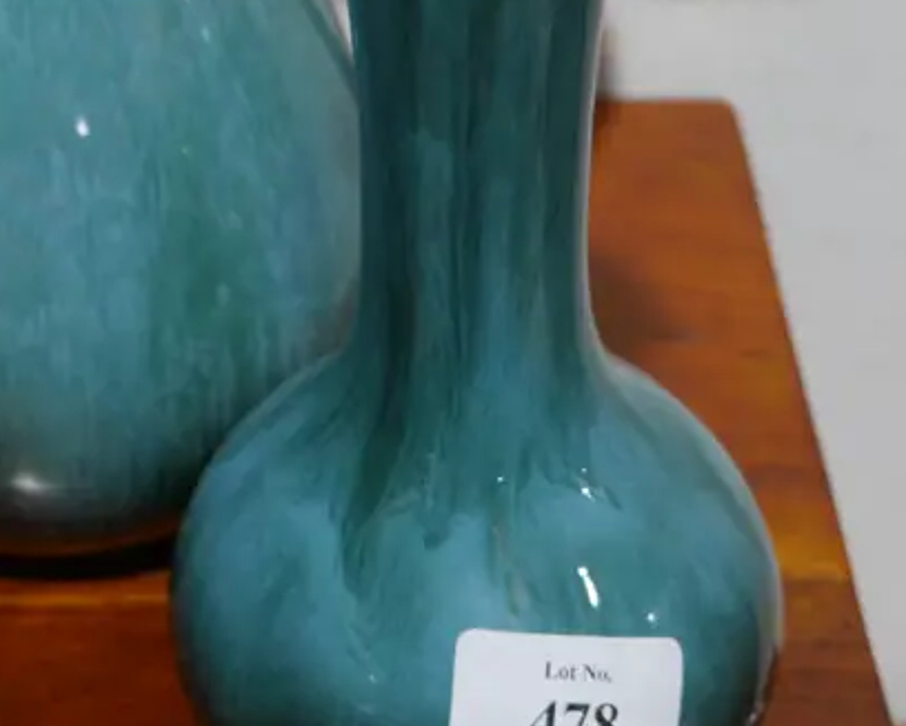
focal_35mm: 98
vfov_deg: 15.3
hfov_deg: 19.4
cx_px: 217
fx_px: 2630
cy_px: -56
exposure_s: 1/60
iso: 400
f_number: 4.5
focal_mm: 20
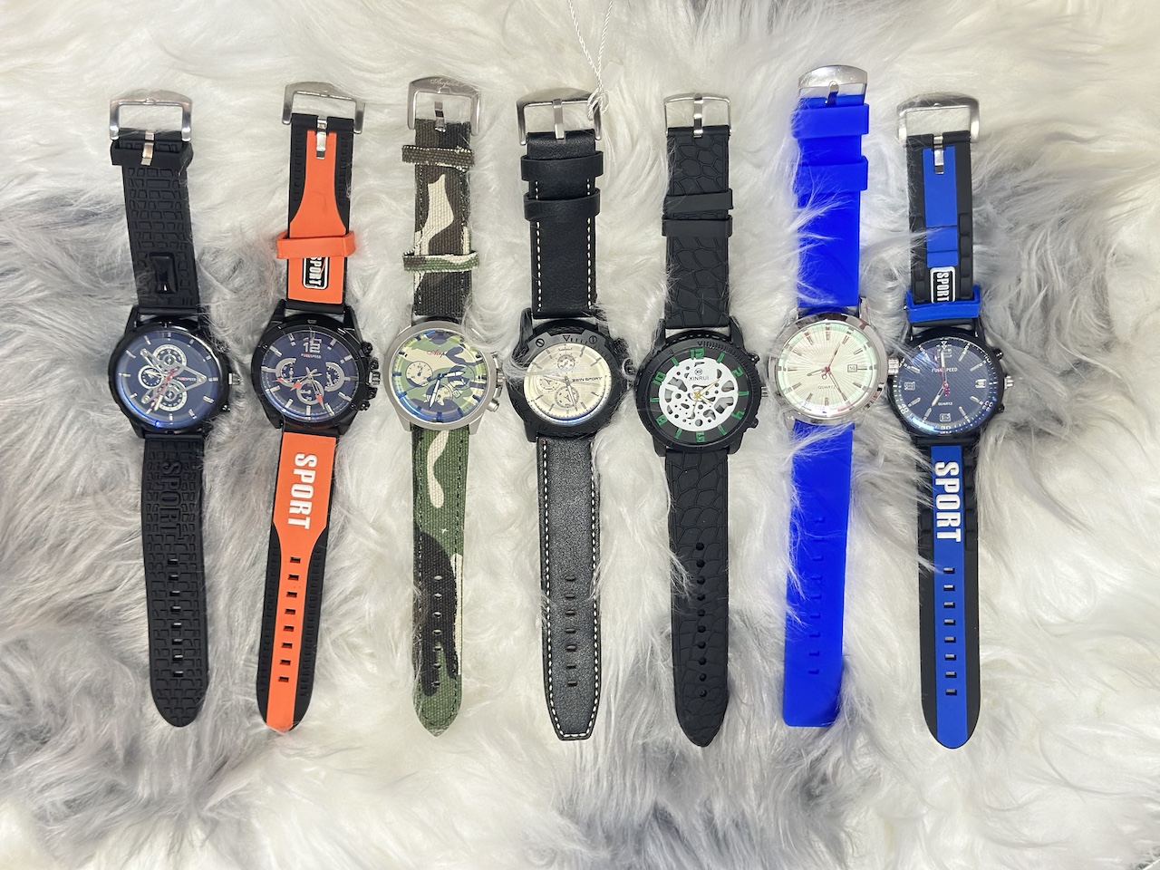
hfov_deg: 39.7
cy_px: 435
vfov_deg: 30.3
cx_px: 580
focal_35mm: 48
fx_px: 1609
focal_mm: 6.86
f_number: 1.78
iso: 320
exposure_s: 1/33
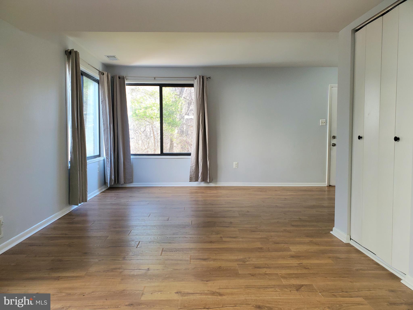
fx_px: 310
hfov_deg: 67.3
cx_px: 206
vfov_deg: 53.1
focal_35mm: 26
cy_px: 155
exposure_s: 1/120
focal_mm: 4.3
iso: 125
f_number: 2.4
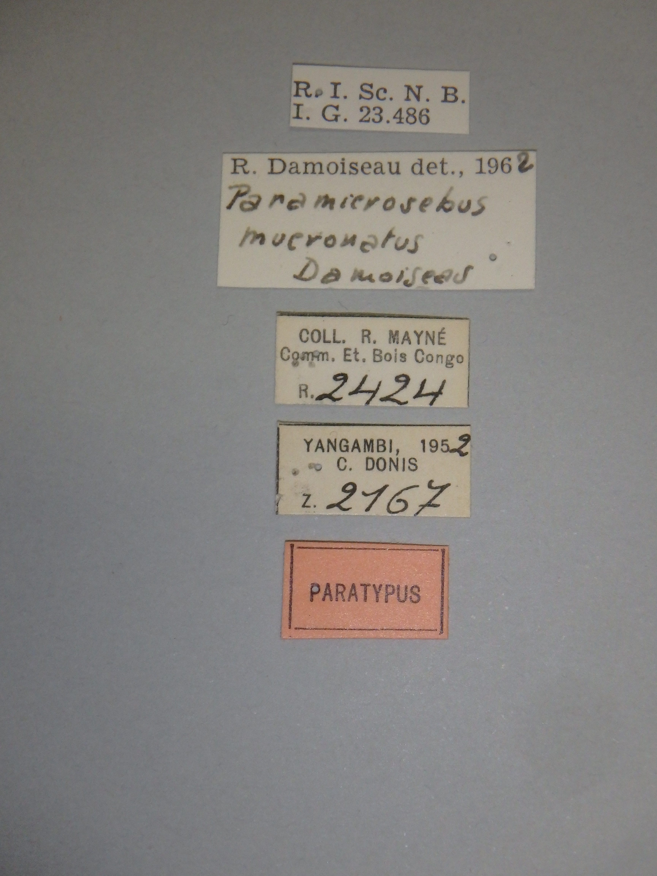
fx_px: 1240
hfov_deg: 29.7
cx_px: 328
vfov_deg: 38.9
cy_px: 438
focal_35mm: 49
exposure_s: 1/125
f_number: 5.2
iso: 400
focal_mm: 8.7
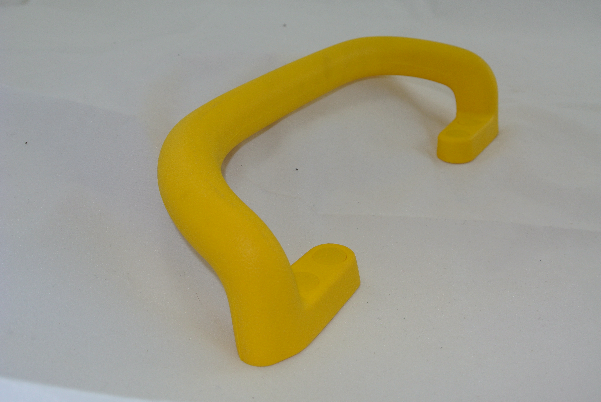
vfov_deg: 34.3
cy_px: 201
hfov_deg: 49.5
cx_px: 300
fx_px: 652
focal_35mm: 39
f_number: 5.6
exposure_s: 1/60
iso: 200
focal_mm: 14.5
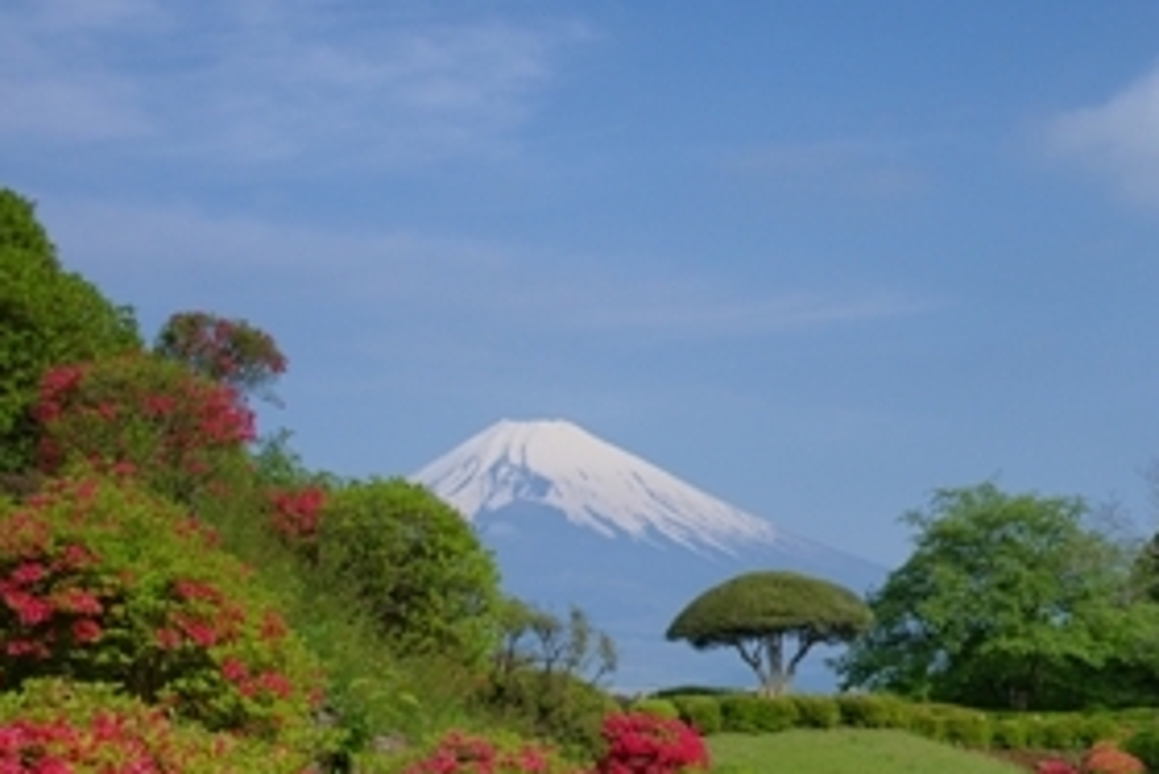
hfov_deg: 23.7
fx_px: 2577
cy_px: 586
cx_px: 1291
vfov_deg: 17.0
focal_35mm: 80
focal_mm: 35
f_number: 11
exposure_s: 1/80
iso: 100
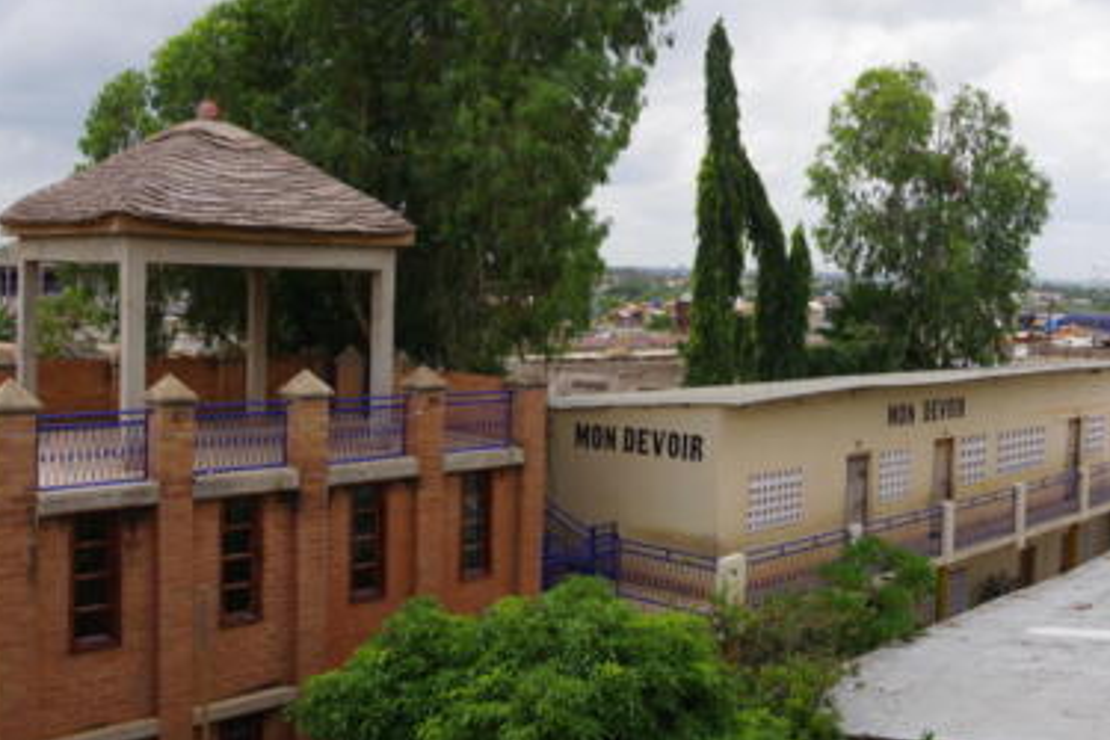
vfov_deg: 33.3
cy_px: 315
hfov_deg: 48.1
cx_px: 672
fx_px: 1233
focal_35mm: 40
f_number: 10
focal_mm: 20
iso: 200
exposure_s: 1/160
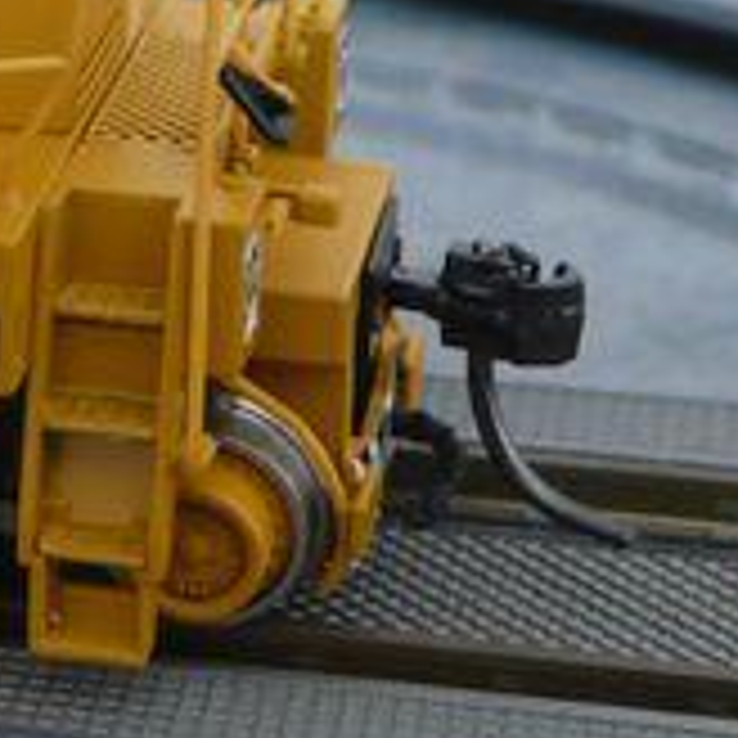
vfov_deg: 10.4
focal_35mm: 167
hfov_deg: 10.2
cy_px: 83
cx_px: -315
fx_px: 4028
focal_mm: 10.2
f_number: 4.5
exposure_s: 1/25
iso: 200
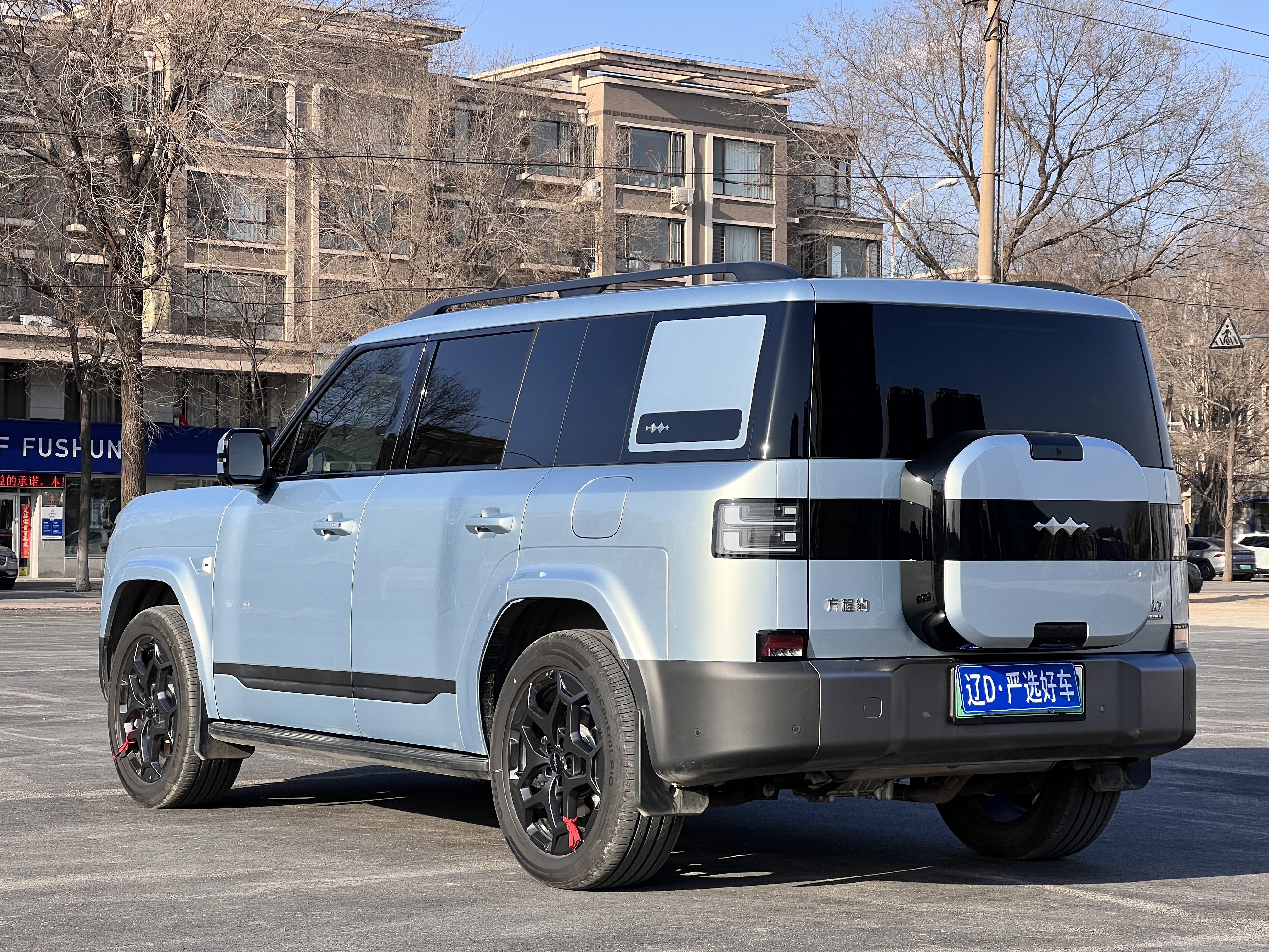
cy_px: 476
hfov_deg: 25.3
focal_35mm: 77
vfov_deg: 19.1
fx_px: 2823
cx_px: 634
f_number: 2.8
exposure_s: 1/376
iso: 32
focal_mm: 9
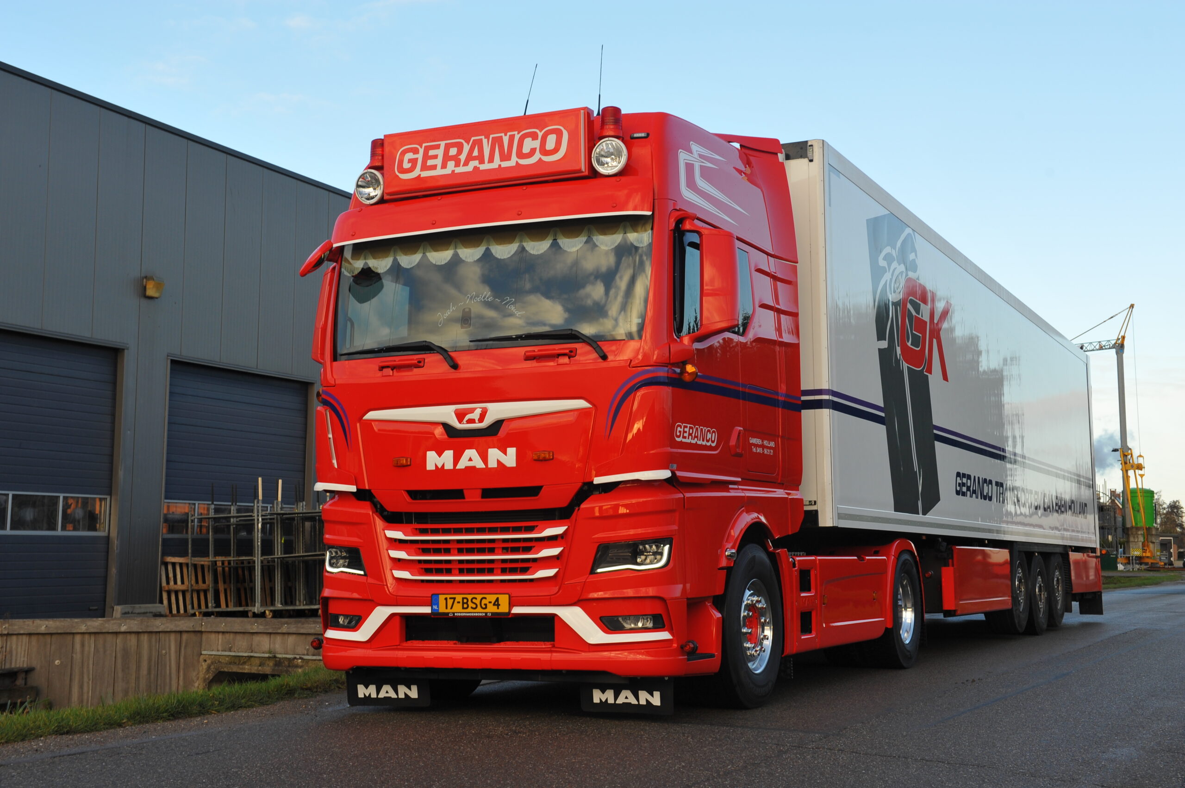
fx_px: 1579
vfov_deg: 28.0
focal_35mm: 48
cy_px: 394
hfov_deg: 41.1
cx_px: 592
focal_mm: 48
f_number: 7.1
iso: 320
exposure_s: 1/200
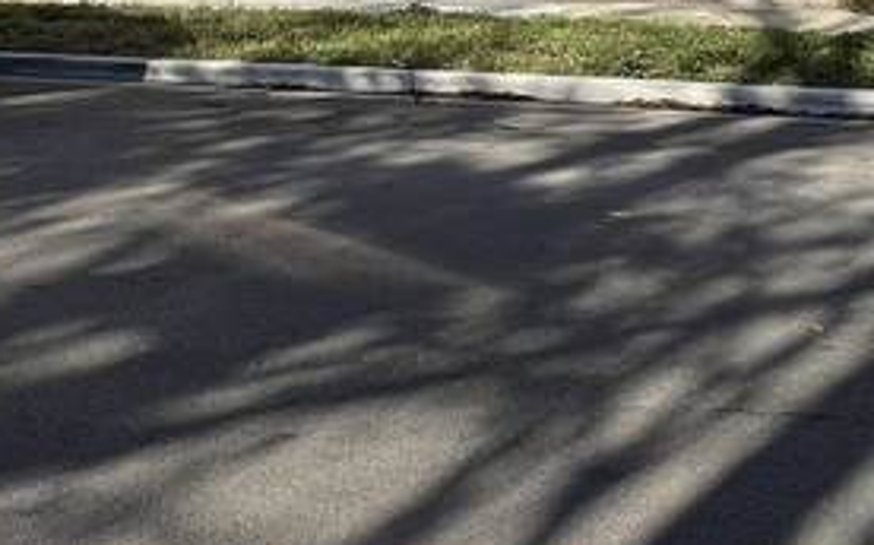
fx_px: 1285
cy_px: -336
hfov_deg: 35.8
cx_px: 130
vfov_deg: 19.8
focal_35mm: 54
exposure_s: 1/1155
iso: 32
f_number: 1.8
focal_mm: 1.57
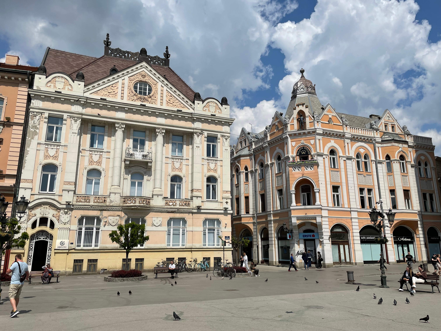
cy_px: 166
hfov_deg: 67.3
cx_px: 220
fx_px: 331
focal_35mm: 26
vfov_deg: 53.1
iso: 32
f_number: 1.6
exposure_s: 1/9091
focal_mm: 4.2
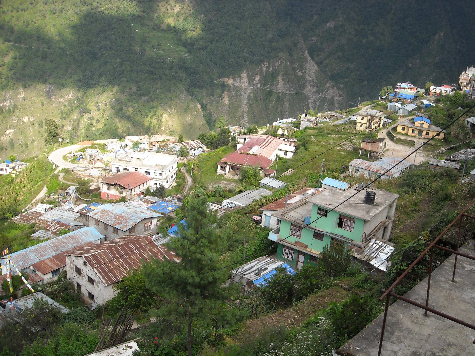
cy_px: 178
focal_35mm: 35
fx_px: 480
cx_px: 238
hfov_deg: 52.6
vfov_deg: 40.7
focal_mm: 5.7
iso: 64
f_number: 2.8
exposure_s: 1/402
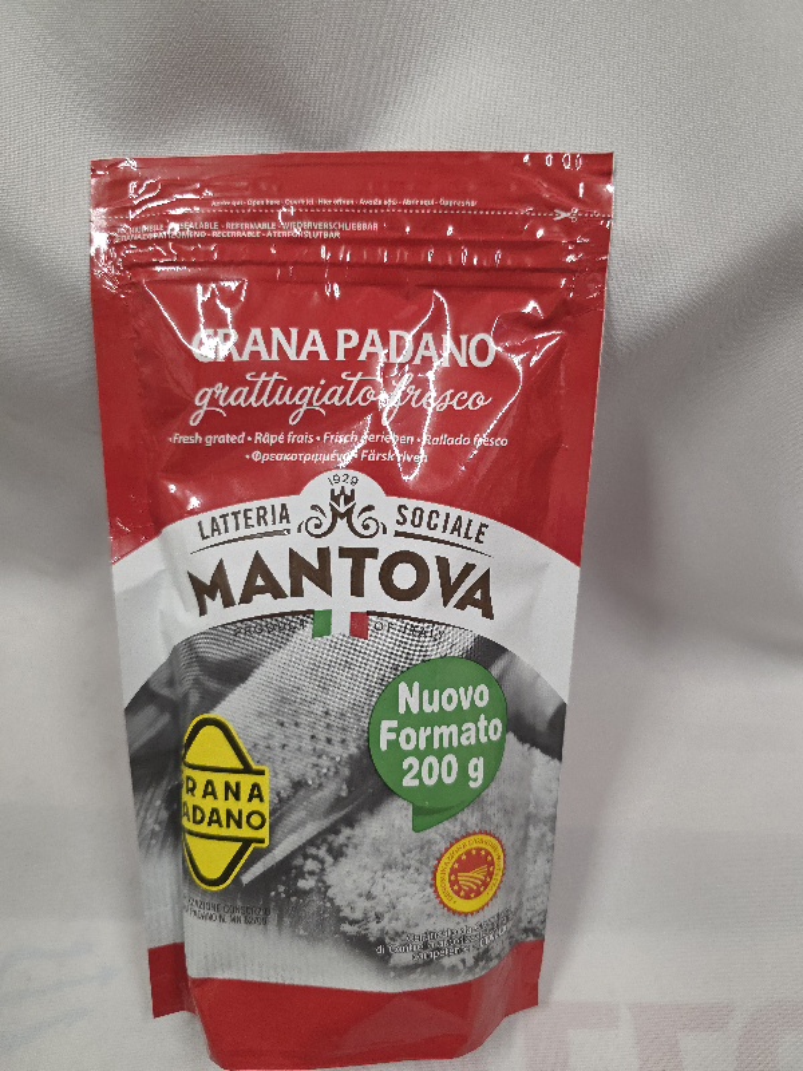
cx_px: 402
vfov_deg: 73.9
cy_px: 536
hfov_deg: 58.9
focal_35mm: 23
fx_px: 711
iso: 320
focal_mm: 6.3
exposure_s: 1/101
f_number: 1.7
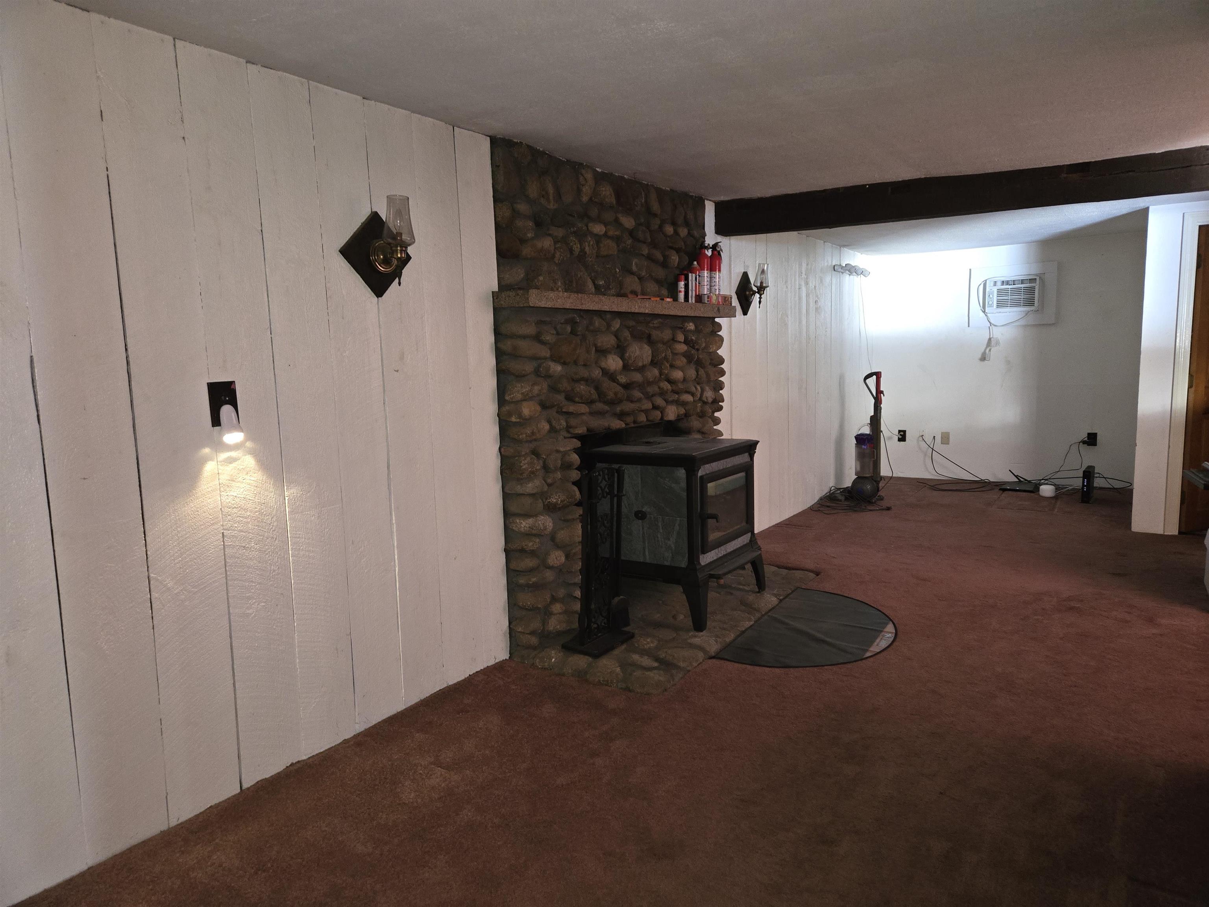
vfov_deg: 58.9
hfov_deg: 73.9
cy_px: 454
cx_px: 604
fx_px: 803
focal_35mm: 23
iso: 1000
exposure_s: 1/12
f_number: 1.8
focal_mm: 5.4
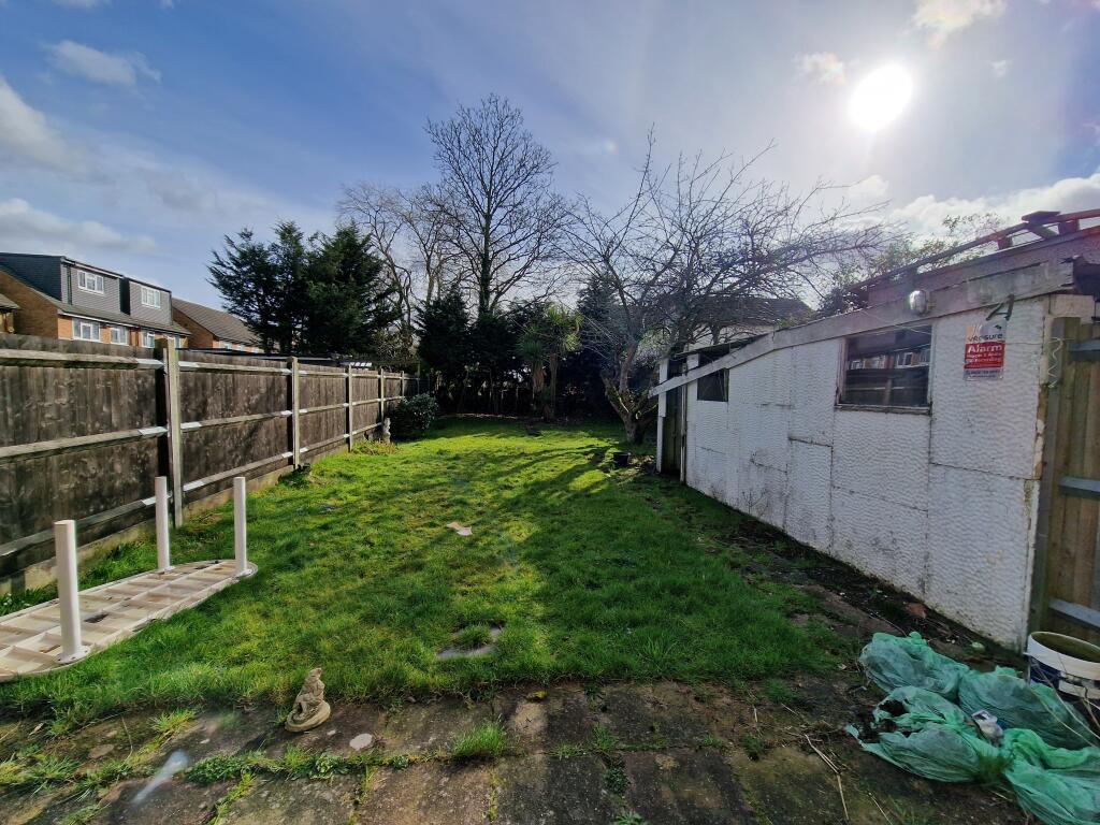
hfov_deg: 106.2
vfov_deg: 89.9
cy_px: 412
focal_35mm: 13
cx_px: 550
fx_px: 413
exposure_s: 1/3248
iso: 50
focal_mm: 2.2
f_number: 2.2
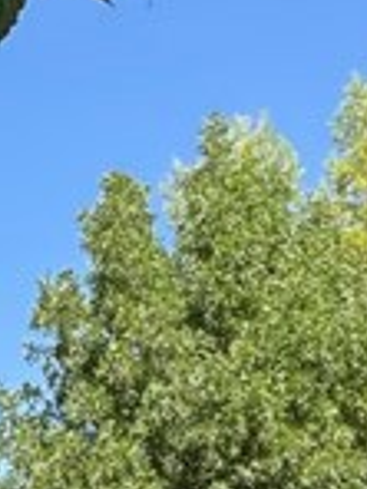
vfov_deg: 17.6
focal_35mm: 97
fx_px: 1371
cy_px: 793
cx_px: 149
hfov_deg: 15.2
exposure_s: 1/899
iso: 50
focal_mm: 2.22
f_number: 2.2
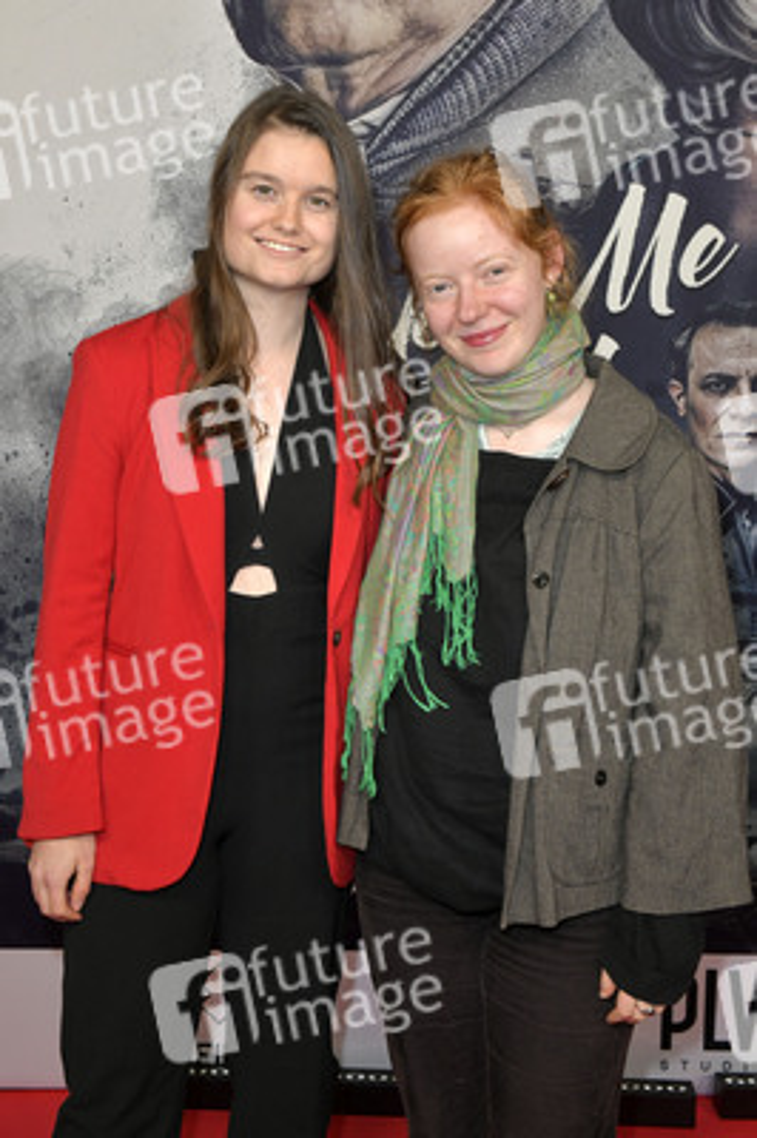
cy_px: 569
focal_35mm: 45
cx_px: 378
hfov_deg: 29.8
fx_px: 1422
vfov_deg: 43.6
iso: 1600
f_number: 9
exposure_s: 1/250
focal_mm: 45
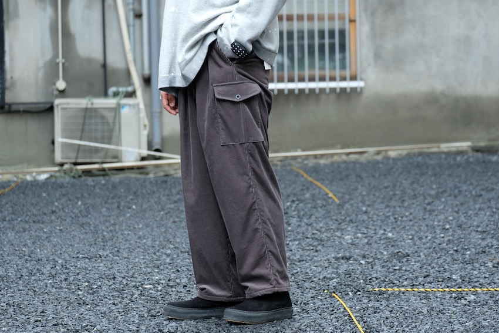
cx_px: 250
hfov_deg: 13.5
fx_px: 2107
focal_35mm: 152
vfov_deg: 9.0
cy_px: 166
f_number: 5.4
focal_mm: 101.2
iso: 800
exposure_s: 1/50
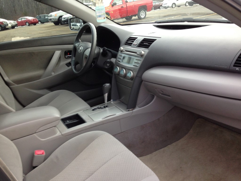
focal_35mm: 33
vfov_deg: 42.9
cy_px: 90
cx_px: 120
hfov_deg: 55.4
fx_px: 230
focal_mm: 4.12
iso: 80
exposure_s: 1/120
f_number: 2.4
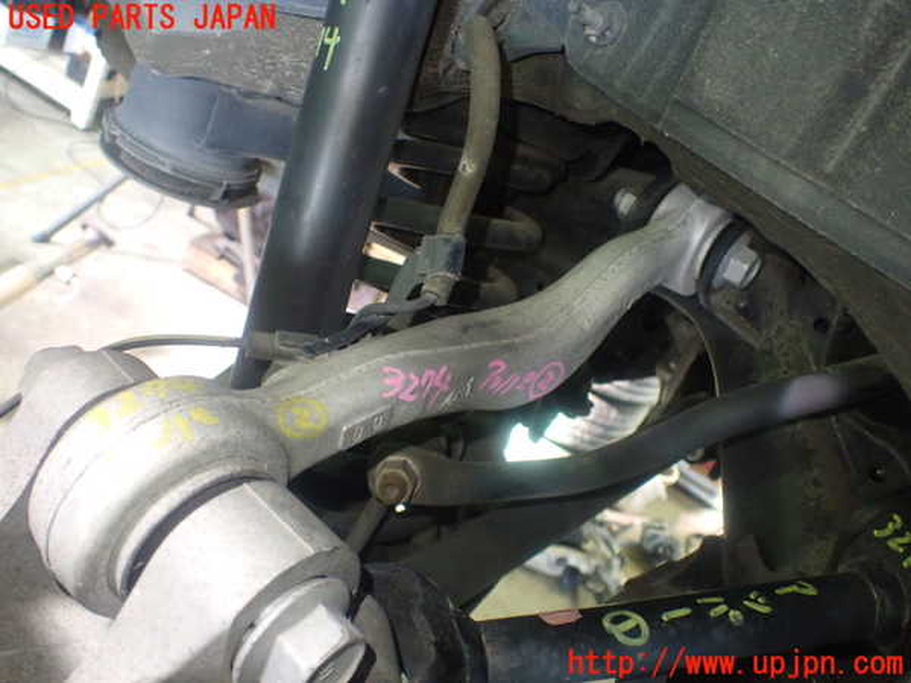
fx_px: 790
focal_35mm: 30
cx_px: 456
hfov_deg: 60.0
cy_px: 342
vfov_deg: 46.8
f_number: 2.3
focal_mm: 5.4
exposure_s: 1/50
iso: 800
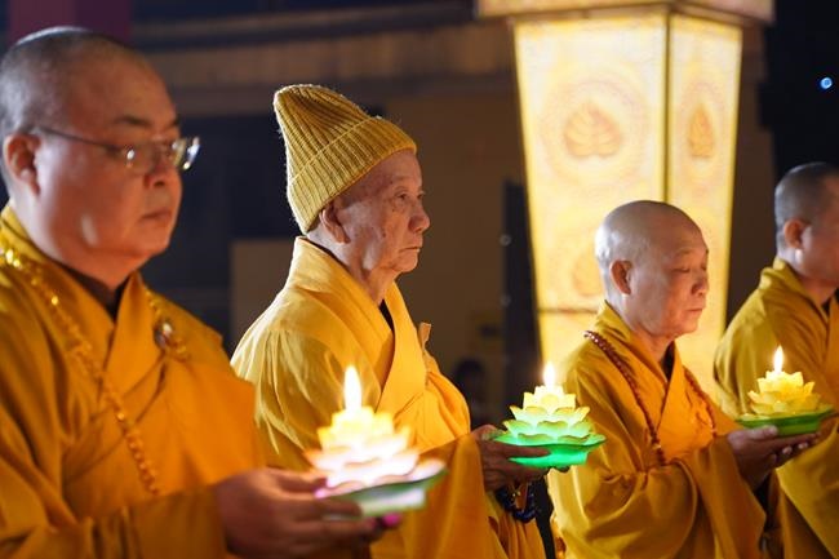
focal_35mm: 112
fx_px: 2609
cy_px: 280
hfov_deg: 18.3
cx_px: 420
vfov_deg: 12.2
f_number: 2.8
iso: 2500
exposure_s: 1/50
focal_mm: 75
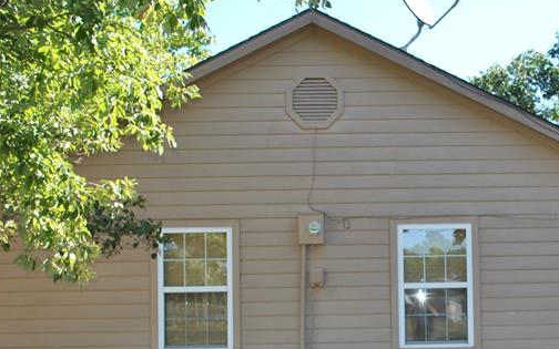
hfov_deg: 34.8
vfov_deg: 22.9
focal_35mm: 56
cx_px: 469
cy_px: 272
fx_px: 853
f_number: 4.5
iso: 100
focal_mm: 18
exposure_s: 1/200
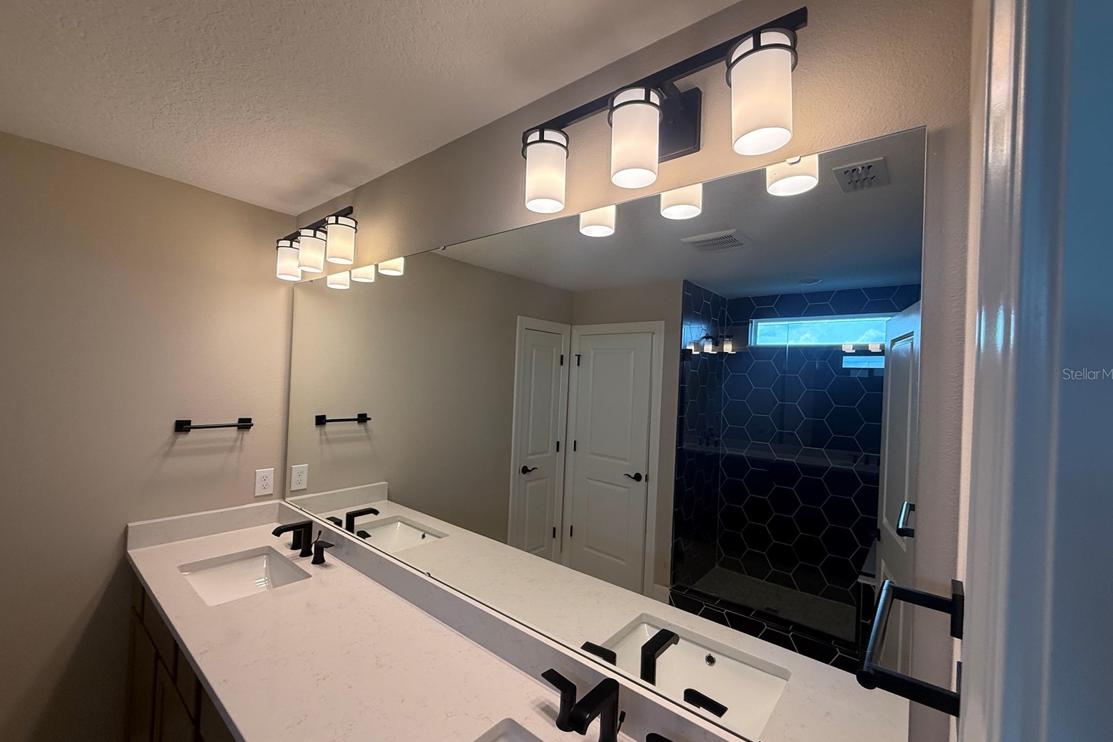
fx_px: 464
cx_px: 557
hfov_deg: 100.4
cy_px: 374
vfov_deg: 77.3
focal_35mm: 15
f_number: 2.2
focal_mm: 2.22
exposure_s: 1/120
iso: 160
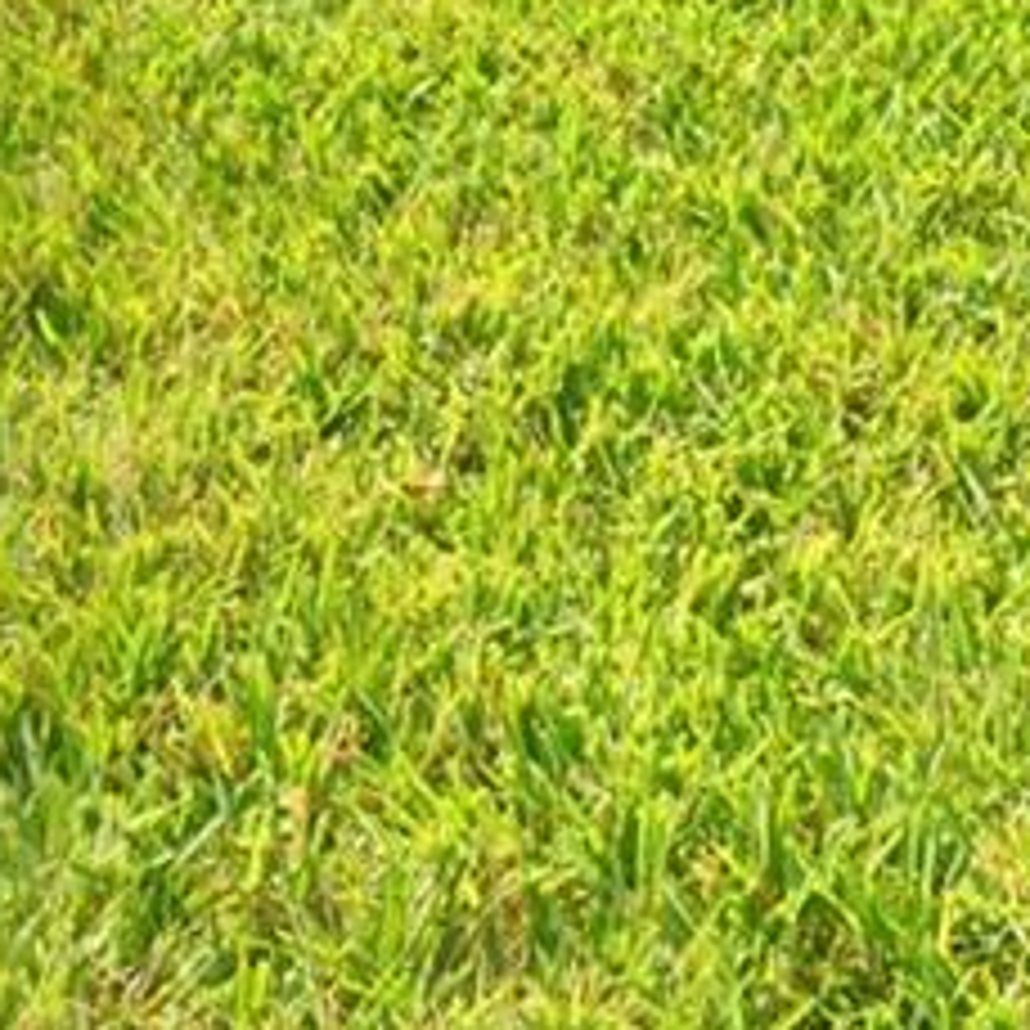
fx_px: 2996
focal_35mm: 89
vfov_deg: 14.4
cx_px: 90
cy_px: -1313
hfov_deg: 19.1
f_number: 11
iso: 100
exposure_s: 1/250
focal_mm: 10
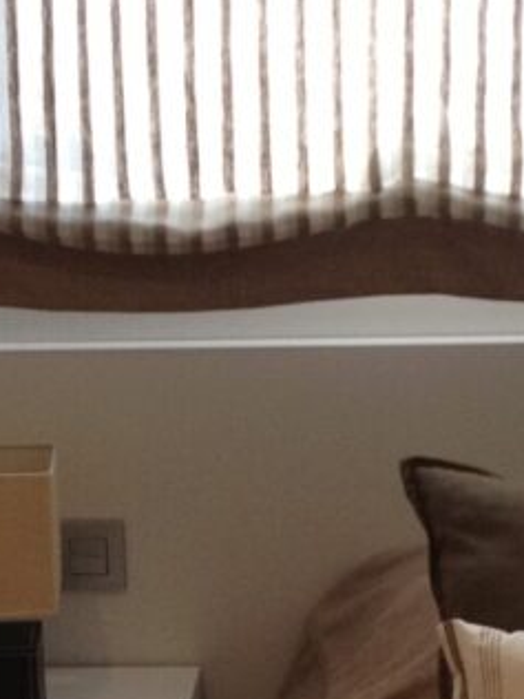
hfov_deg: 10.3
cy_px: 542
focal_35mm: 144
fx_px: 2906
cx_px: 300
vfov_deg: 13.6
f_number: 2.4
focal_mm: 4.28
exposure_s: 1/120
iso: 100
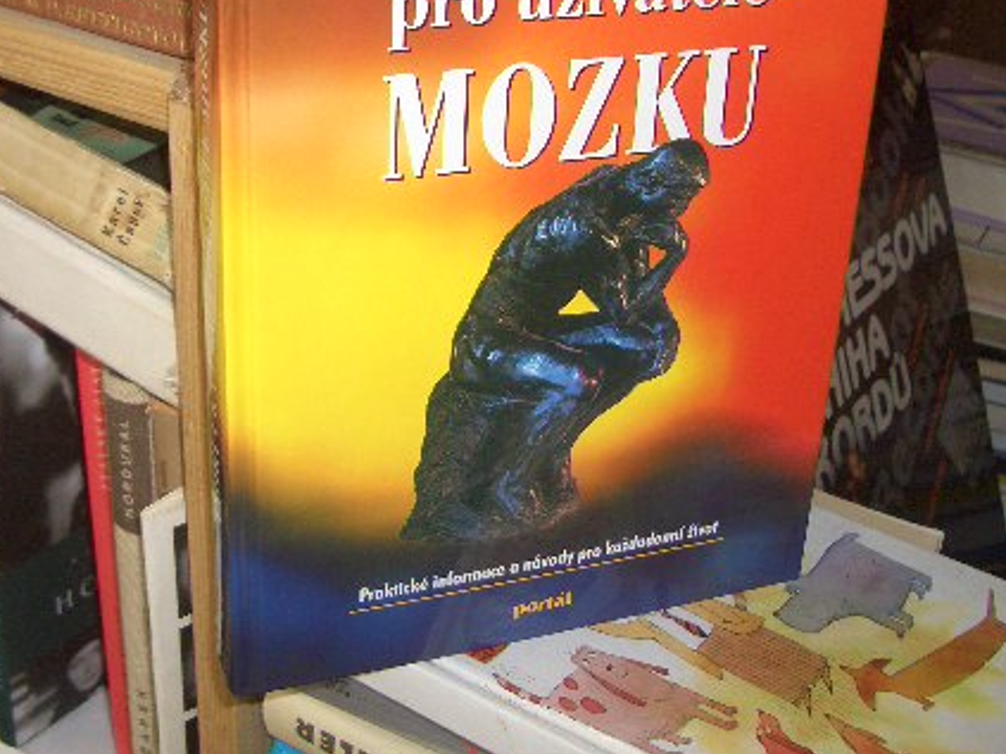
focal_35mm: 53
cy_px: 197
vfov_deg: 27.2
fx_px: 1540
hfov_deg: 36.1
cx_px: 421
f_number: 2.6
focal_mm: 5.8
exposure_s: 1/60
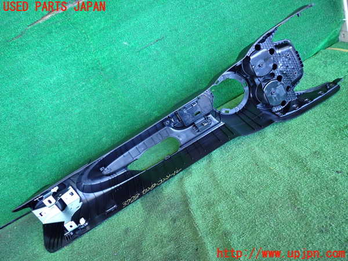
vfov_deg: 49.7
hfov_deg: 63.4
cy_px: 130
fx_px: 281
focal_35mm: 28
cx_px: 174
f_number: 2.2
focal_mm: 5.05
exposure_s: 1/125
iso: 500
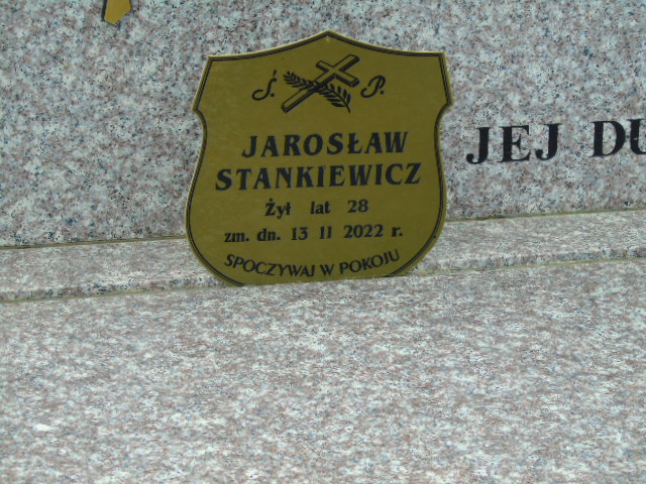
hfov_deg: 13.9
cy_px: 242
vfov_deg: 10.4
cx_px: 323
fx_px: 2650
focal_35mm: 142
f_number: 4.7
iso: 80
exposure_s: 1/250
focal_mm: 25
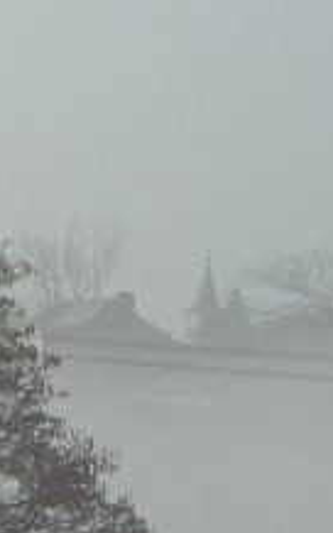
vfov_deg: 3.8
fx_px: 8040
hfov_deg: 2.4
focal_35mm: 553
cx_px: -357
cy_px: 719
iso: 80
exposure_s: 1/500
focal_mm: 18.2
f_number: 5
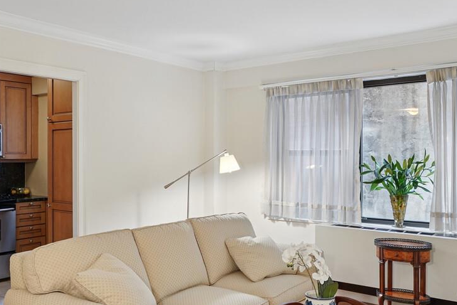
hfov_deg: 52.3
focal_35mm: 37
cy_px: 164
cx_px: 221
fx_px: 465
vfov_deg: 36.3
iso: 250
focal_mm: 17.8
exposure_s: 1/2
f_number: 11
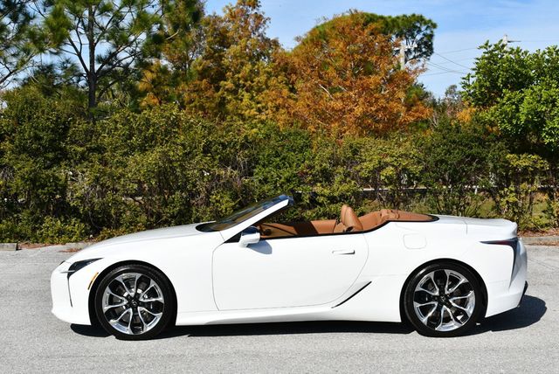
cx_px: 280
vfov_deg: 23.4
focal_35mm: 58
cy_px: 187
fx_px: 901
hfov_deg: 34.5
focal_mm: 29
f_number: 9
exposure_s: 1/320
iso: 100
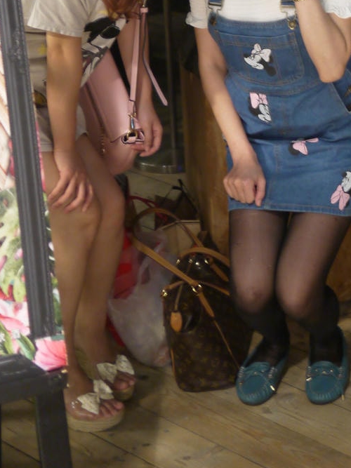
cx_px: 373
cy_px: -89
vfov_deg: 19.3
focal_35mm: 96
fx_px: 1298
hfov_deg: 15.1
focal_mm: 20
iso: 400
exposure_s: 1/15
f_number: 1.7
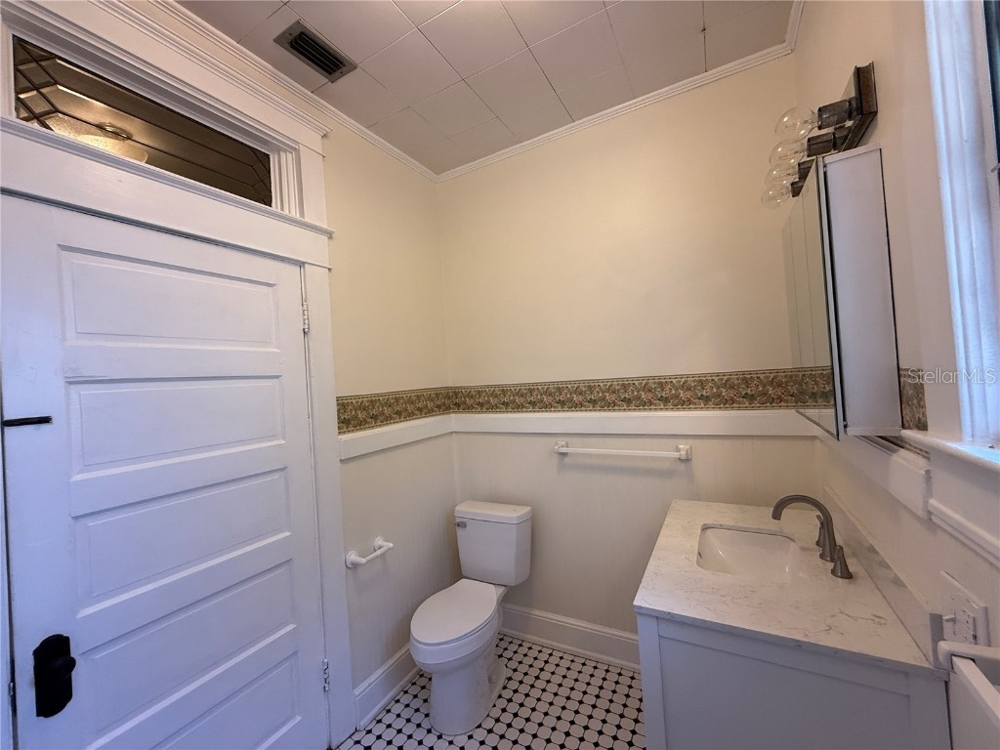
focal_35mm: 14
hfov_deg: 102.1
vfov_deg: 85.7
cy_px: 375
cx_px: 500
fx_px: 404
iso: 160
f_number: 2.2
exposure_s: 1/99
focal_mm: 2.22
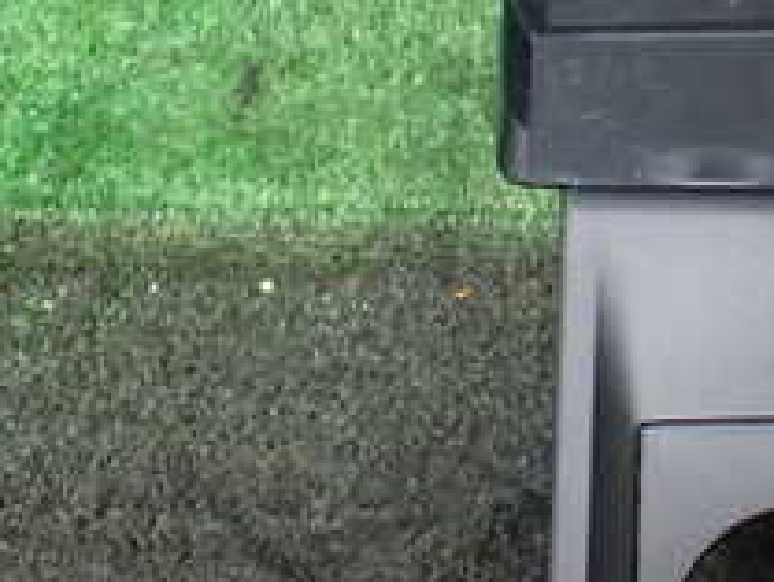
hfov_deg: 21.9
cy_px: 122
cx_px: 774
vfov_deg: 17.1
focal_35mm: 86
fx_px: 1924
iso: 800
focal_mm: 5.4
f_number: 2.3
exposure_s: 1/80
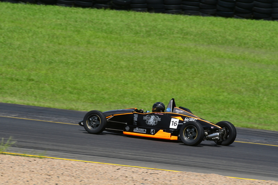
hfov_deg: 3.3
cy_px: 92
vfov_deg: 2.2
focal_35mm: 630
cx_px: 139
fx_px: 4864
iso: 320
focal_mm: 420
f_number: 11
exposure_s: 1/640
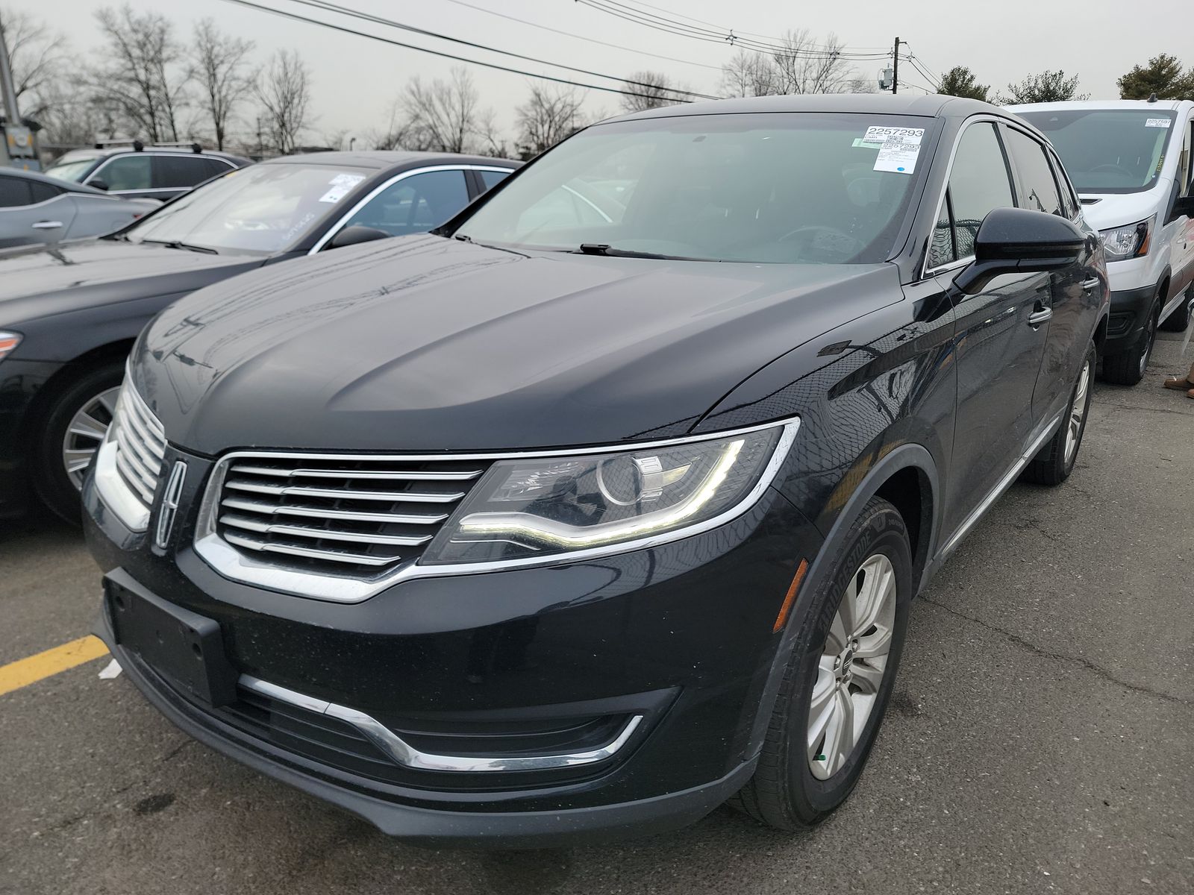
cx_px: 597
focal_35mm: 24
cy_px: 448
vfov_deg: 56.8
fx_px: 828
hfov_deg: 71.6
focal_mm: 6.7
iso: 58
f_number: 1.8
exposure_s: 1/119
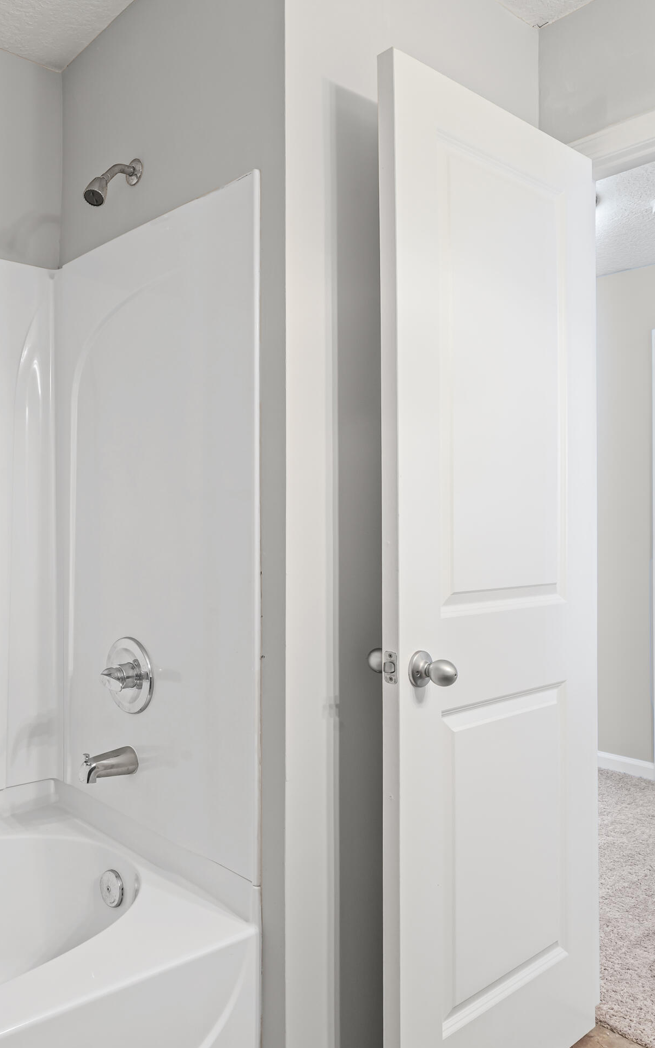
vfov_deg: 68.4
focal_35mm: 27
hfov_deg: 42.7
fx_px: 771
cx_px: 83
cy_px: 518
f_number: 13
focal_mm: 17
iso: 250
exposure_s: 3.2
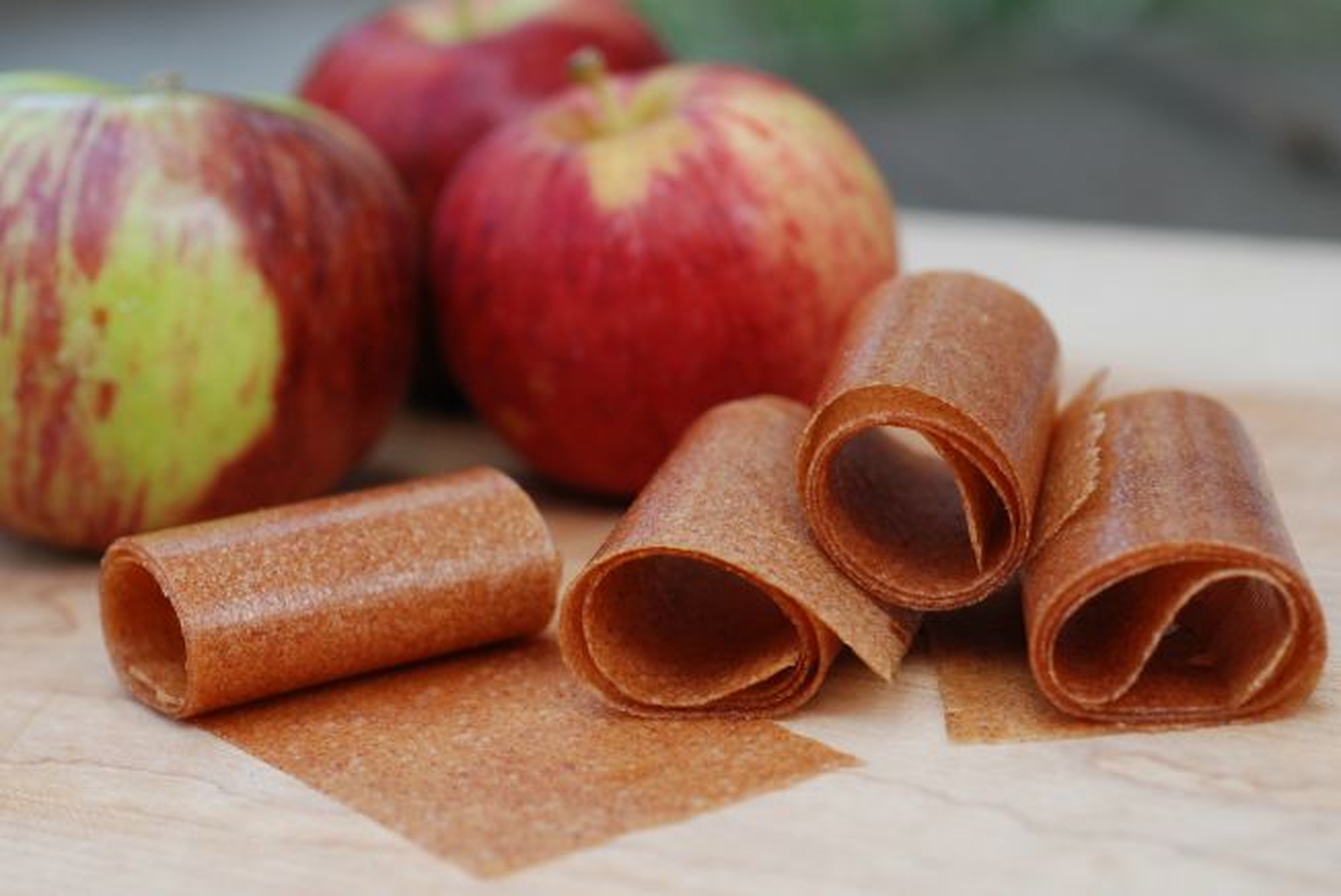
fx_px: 3355
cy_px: 448
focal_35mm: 90
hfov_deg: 22.6
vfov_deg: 15.2
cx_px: 670
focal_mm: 60
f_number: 4.5
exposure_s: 1/320
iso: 400
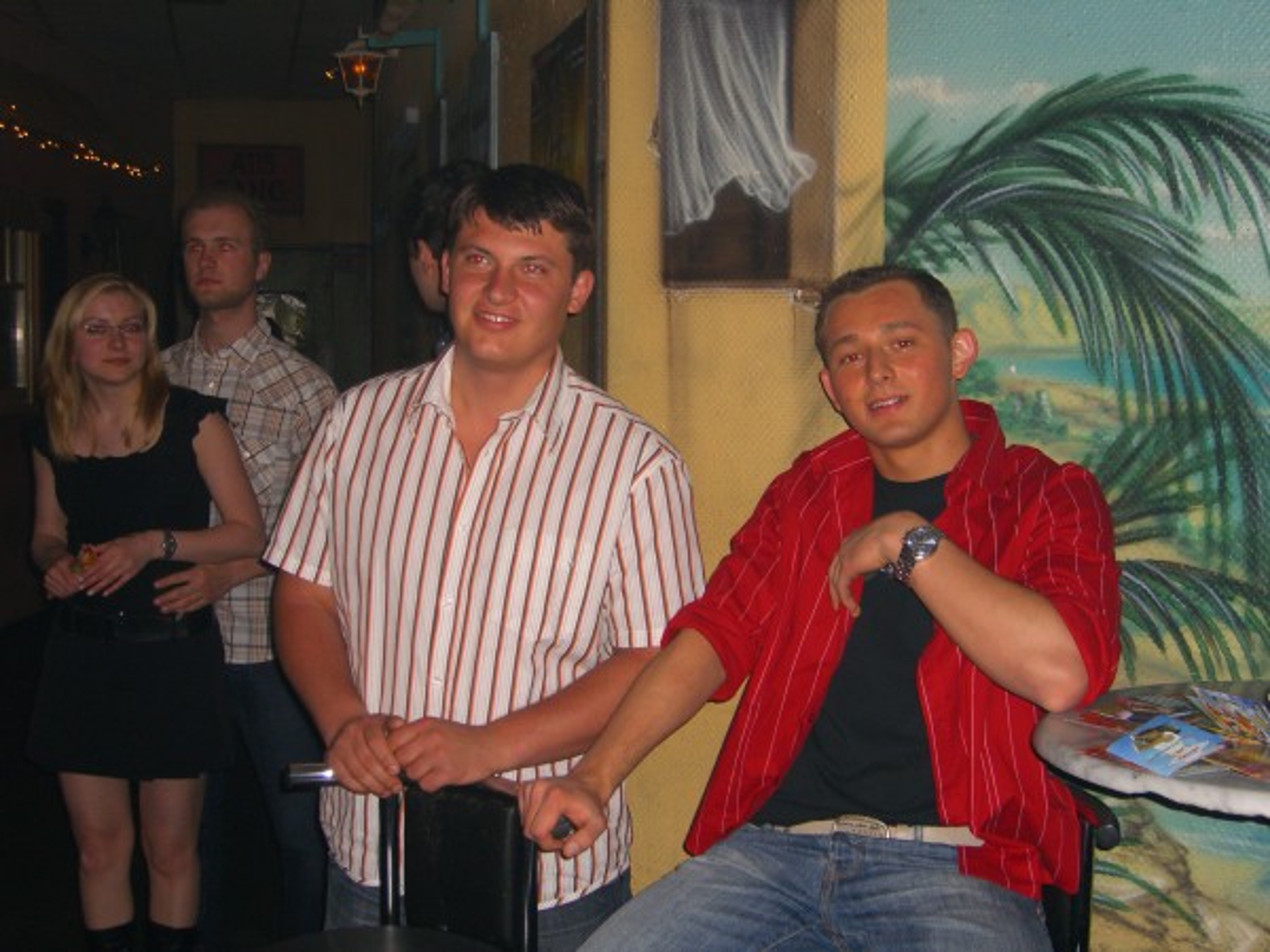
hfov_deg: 41.2
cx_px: 635
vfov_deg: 31.5
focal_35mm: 46
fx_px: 1688
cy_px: 476
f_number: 3.1
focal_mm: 9.5
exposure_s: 1/60
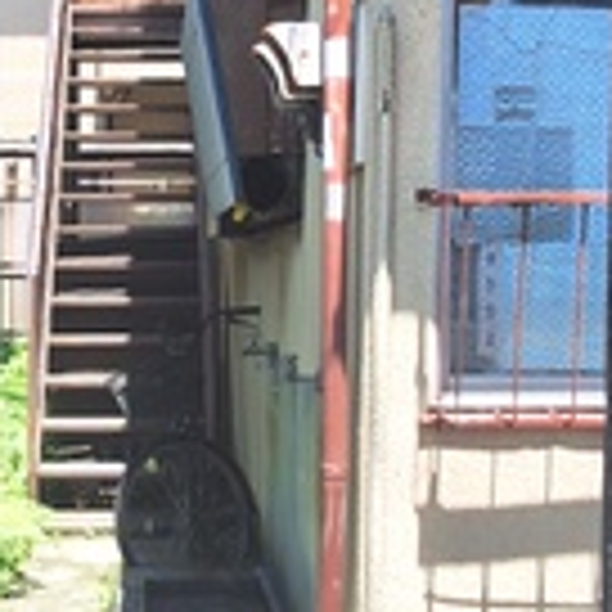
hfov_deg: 28.5
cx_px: 128
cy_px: 328
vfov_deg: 29.1
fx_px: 1180
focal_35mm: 59
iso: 40
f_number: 2.2
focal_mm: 1.74
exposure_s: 1/635
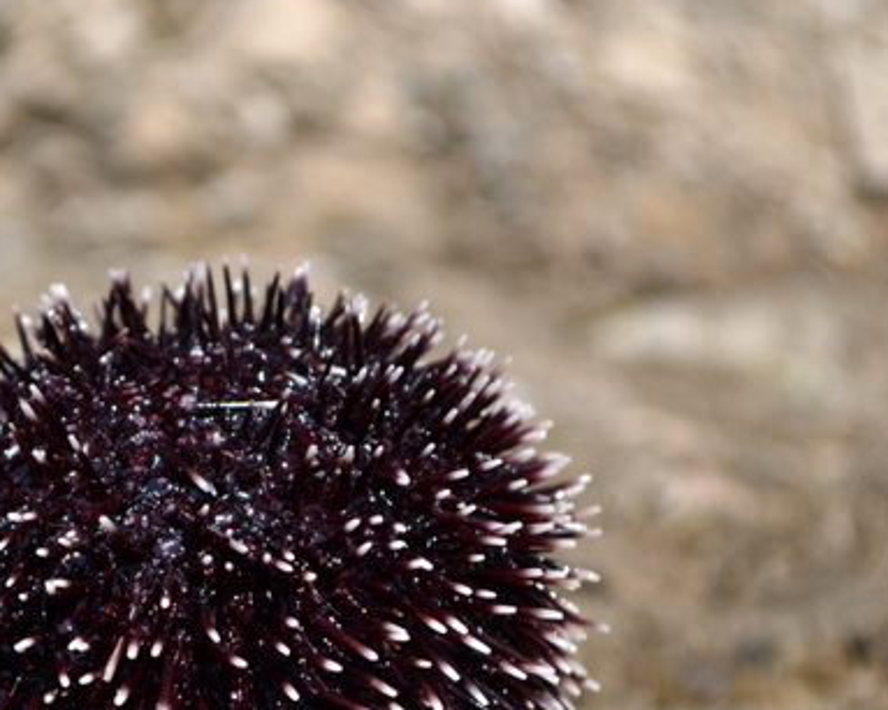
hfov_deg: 11.8
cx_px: 104
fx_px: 4255
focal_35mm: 162
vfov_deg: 9.5
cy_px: 594
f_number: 6.3
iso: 100
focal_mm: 55
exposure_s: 1/320
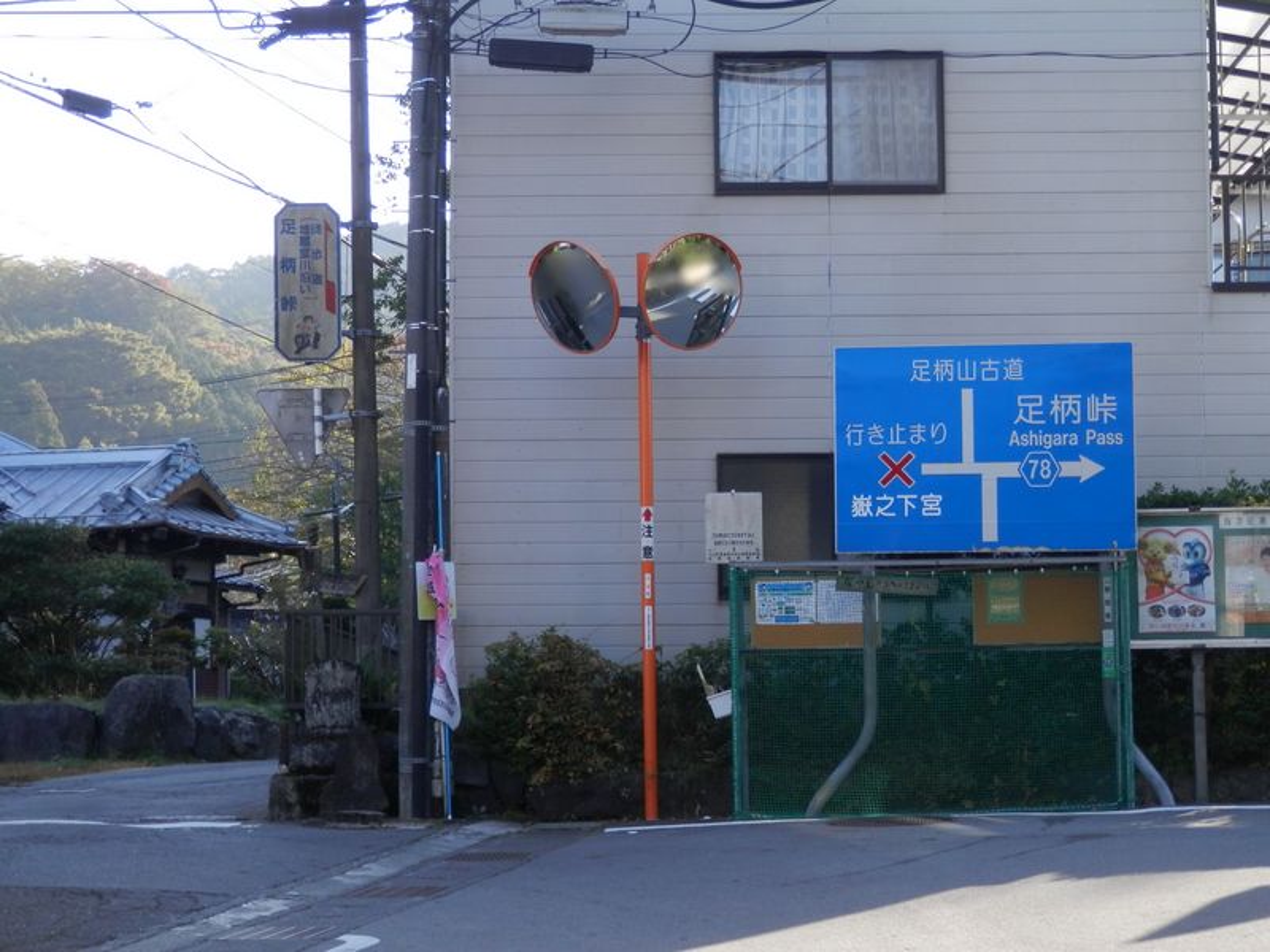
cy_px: 476
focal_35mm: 73
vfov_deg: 20.2
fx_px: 2678
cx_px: 635
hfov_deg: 26.7
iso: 80
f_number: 4.5
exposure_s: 1/125
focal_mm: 13.1
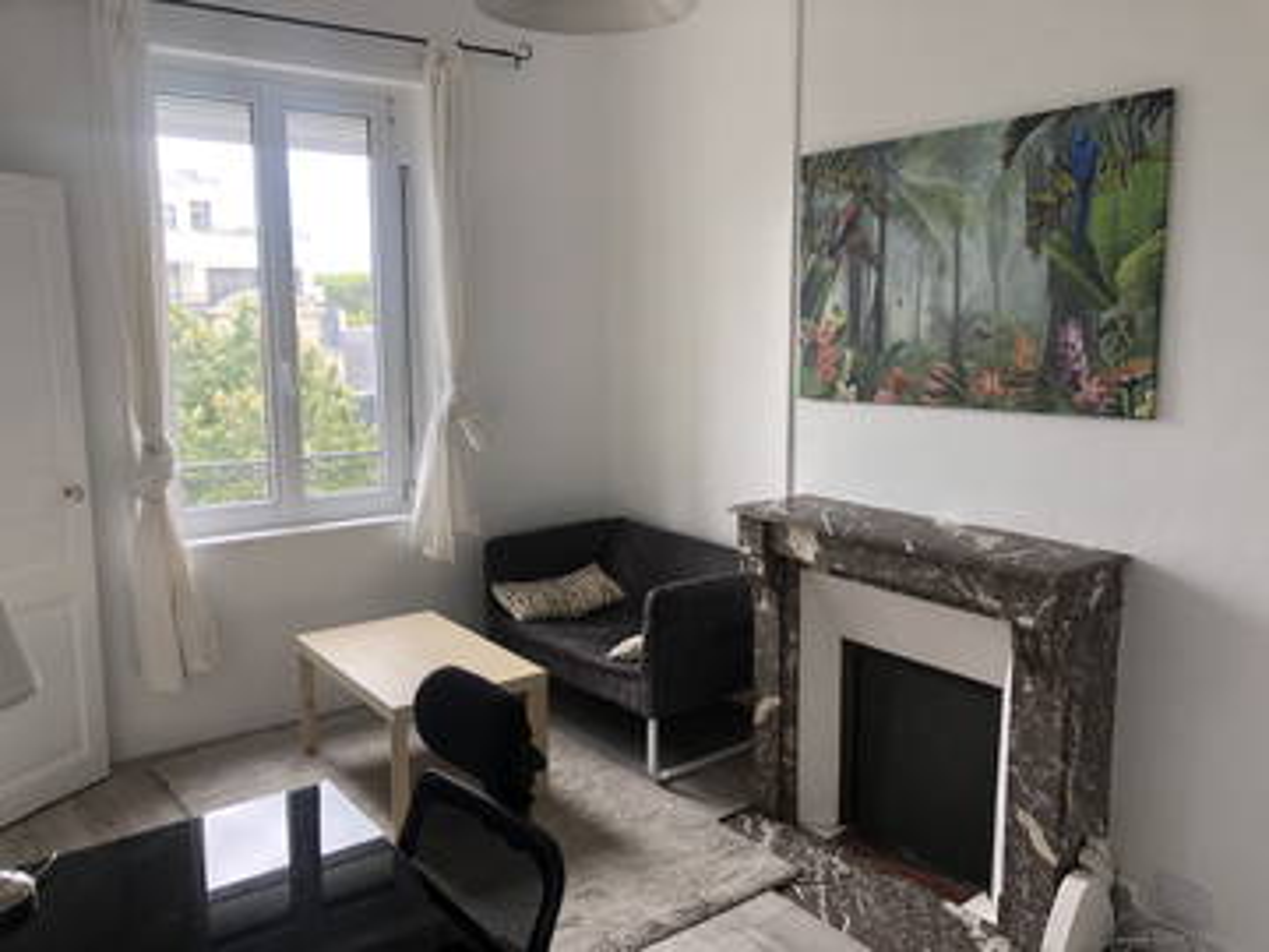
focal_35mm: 28
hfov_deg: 63.4
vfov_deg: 49.7
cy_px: 476
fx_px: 1026
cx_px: 634
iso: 64
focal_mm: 4
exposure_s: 1/120
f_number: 1.8
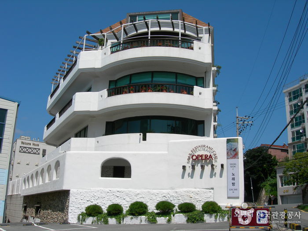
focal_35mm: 38
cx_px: 154
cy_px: 116
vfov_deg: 37.7
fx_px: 338
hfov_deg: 49.0
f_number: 4.8
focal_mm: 7.8
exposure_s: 1/1111
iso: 50
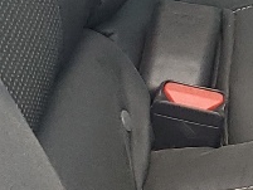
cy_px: -175
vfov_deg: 7.0
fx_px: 1514
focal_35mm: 207
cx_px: 589
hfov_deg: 8.7
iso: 50
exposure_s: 1/204
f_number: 1.5
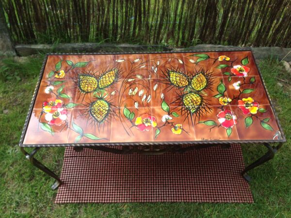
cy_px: 109
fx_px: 277
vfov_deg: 42.9
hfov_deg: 55.4
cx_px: 146
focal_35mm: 33
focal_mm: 4.12
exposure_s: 1/390
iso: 50
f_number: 2.4
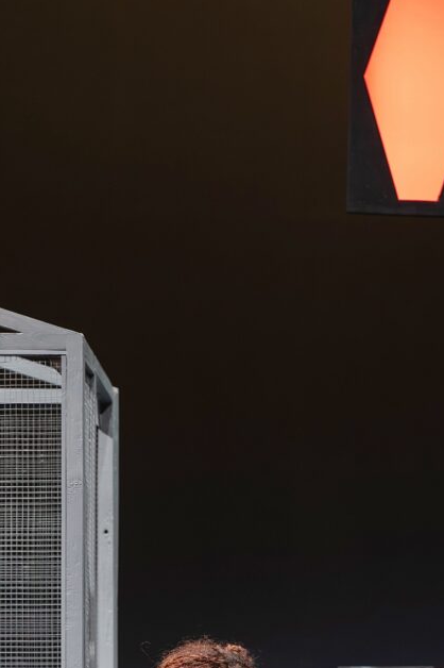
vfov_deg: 10.4
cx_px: 355
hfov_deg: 7.0
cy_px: 632
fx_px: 3648
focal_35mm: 197
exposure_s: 1/160
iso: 640
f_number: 2.8
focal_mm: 103
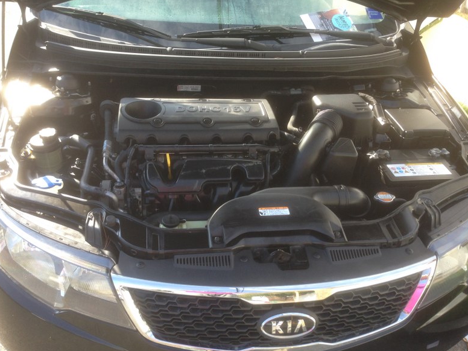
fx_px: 460
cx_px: 235
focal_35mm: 34
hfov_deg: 54.0
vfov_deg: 41.8
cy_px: 177
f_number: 2.4
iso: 50
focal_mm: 4.12
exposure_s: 1/197
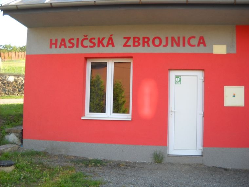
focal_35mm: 41
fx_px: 295
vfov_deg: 35.1
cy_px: 94
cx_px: 124
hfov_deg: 45.8
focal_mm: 6.72
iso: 64
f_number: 3.1
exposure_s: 1/100
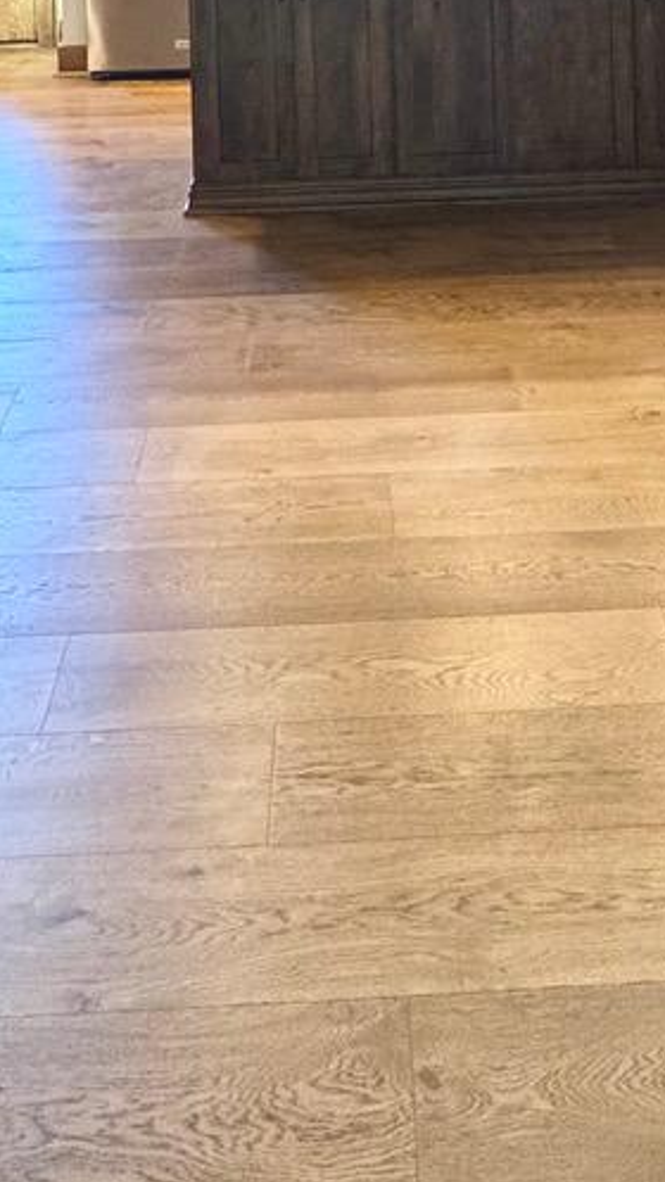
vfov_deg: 34.0
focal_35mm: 47
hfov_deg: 25.4
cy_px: -280
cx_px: 375
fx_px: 1474
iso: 200
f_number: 2.2
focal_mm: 2.22
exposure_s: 1/60
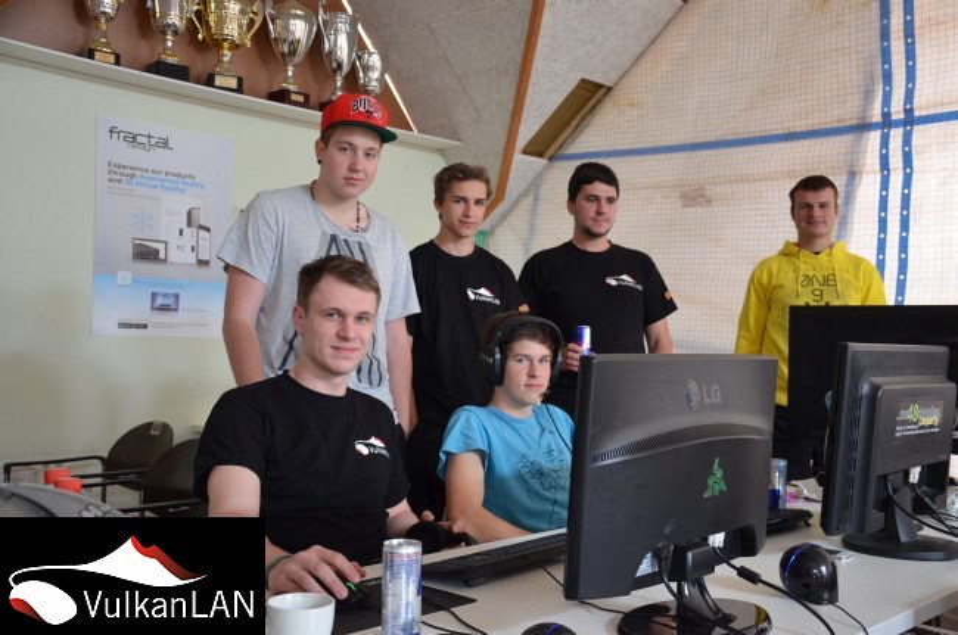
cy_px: 318
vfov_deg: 35.4
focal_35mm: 38
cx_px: 479
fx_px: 996
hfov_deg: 51.4
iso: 1250
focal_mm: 25
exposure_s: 1/30
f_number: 4
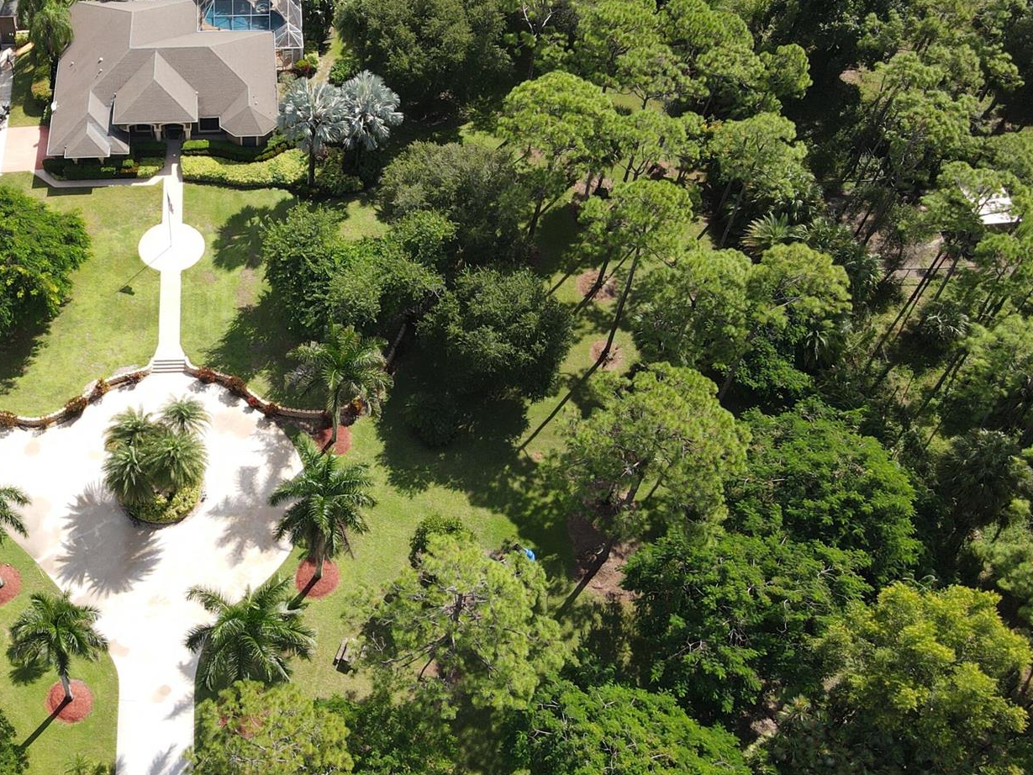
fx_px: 1194
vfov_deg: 35.9
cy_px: 340
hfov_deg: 45.0
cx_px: 245
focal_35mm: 40
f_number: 2.8
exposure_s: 1/320
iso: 100
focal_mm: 4.5
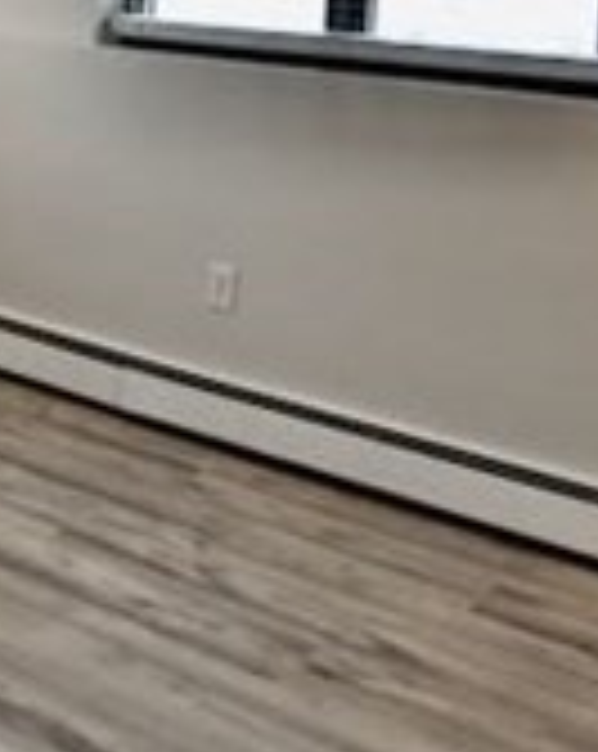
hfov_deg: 24.1
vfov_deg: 29.7
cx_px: -162
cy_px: -113
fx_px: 1235
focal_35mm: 56
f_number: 6.3
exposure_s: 1/160
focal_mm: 11
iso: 800
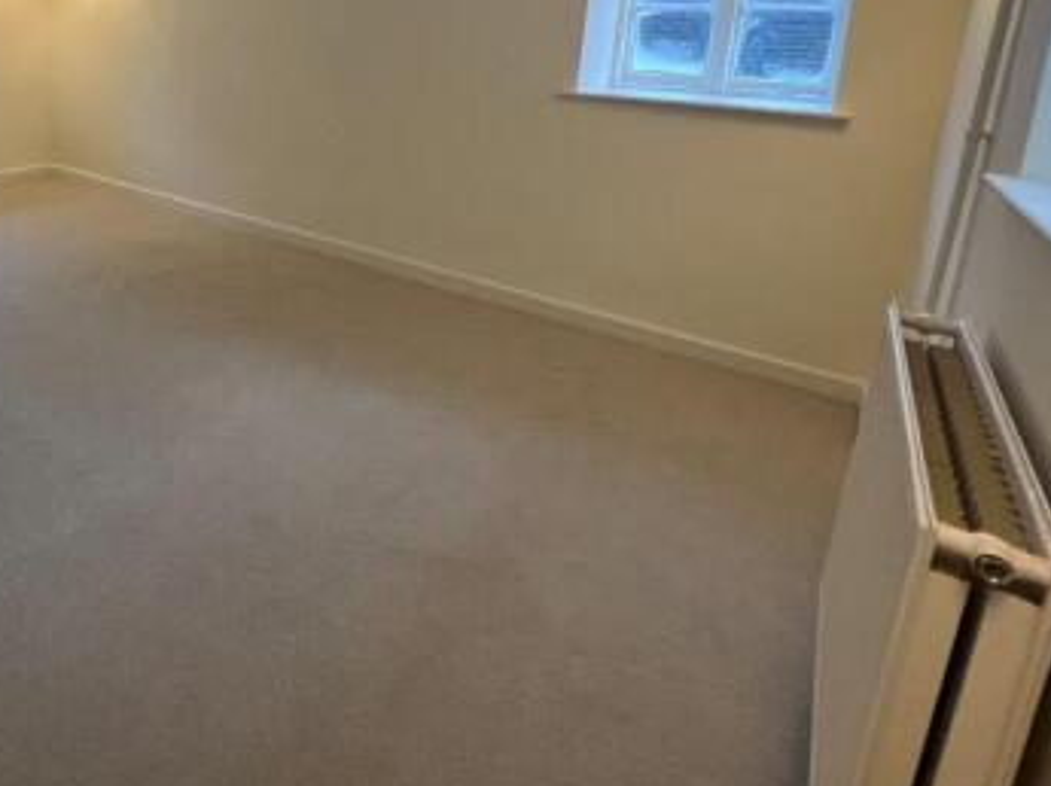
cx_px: 209
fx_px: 667
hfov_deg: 69.0
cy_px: 151
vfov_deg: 56.3
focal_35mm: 22
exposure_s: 1/100
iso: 200
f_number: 1.8
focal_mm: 1.57
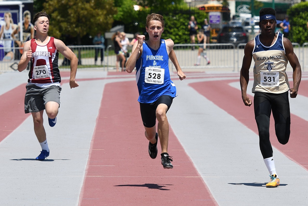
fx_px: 1797
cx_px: 154
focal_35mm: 210
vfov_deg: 6.5
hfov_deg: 9.8
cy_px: 103
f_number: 5.6
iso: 140
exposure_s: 1/1000
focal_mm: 140
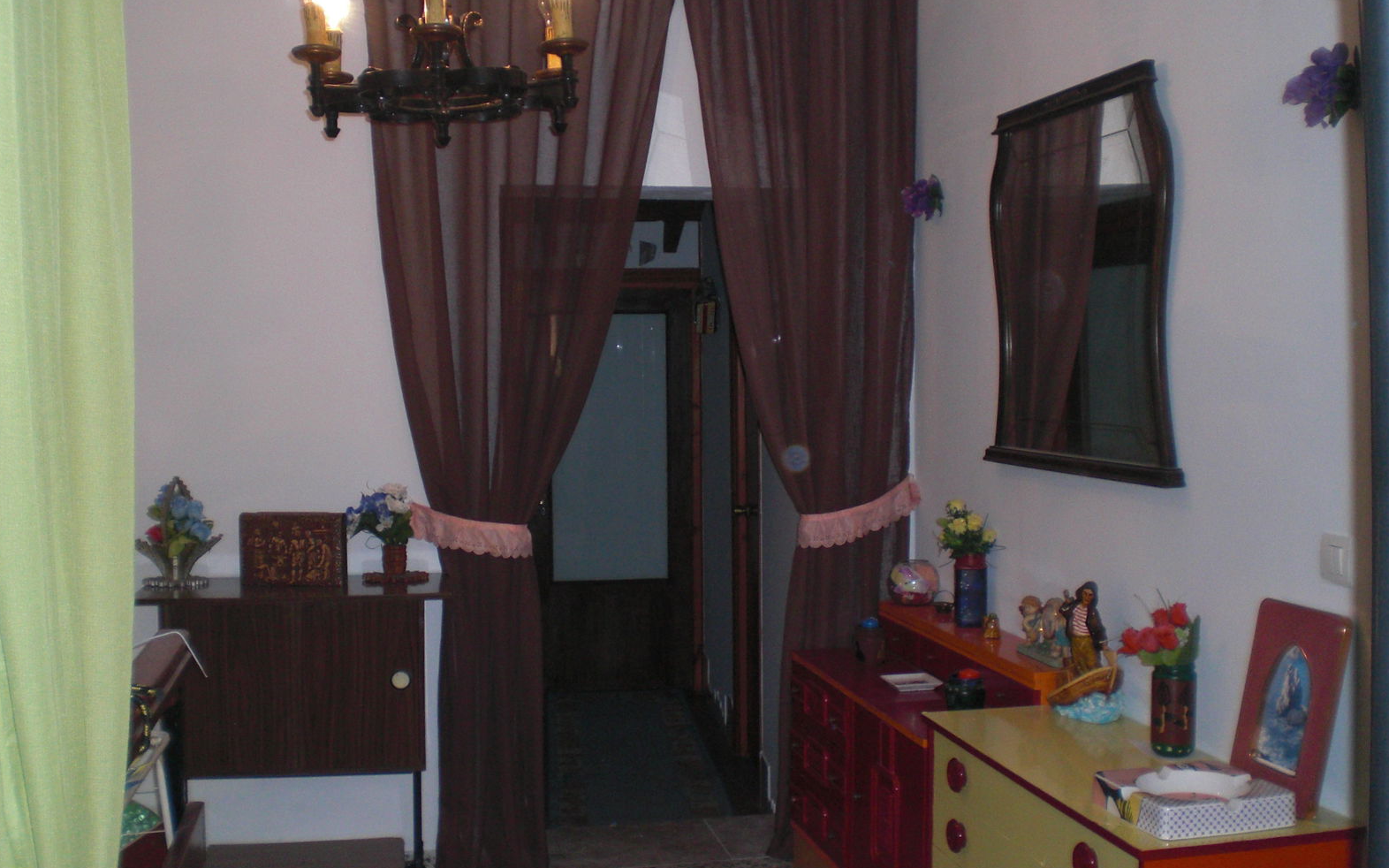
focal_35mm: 41
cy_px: 450
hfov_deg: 48.2
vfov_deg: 31.2
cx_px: 694
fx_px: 1552
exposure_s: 1/60
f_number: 3.1
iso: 200
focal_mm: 6.3
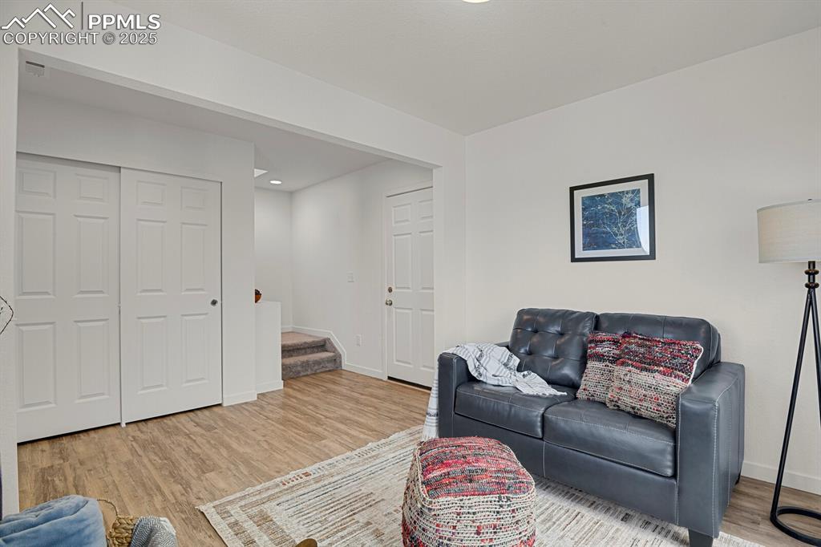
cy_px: 274
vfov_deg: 70.4
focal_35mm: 17
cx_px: 410
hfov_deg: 93.3
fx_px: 388
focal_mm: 17
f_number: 8
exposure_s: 1/1.67
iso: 250
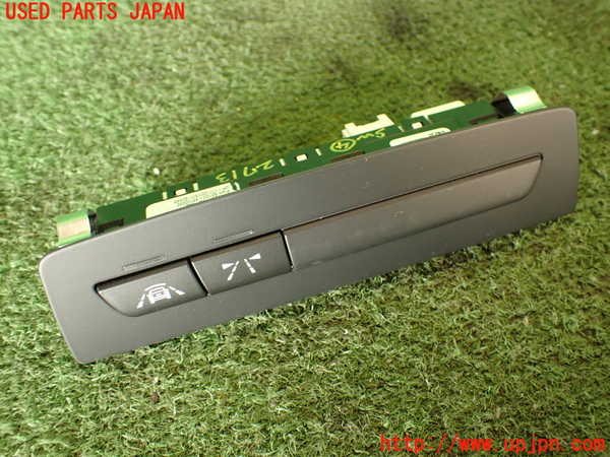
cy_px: 228
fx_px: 564
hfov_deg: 56.8
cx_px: 305
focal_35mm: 32
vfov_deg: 44.2
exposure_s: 1/40
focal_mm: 5.79
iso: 200
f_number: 2.4
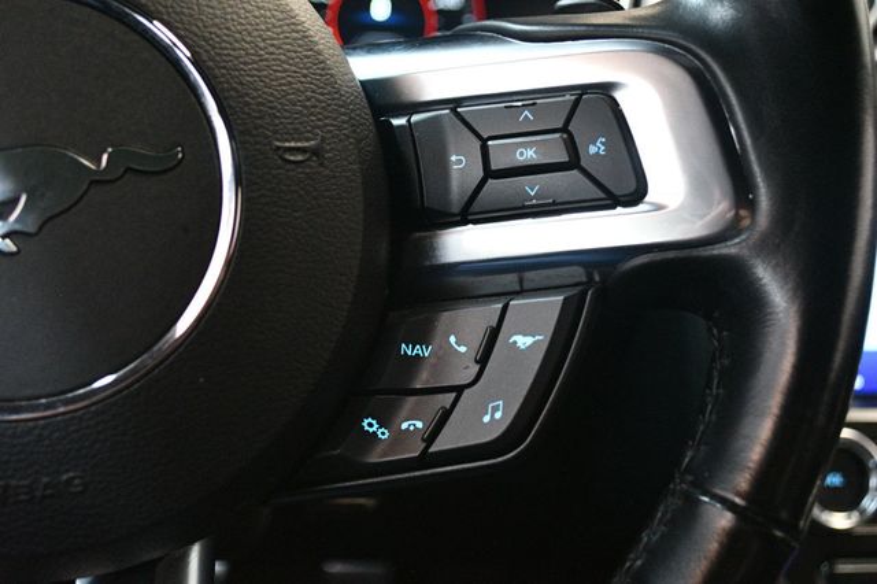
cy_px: 292
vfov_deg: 28.0
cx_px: 438
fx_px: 1169
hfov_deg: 41.1
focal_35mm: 48
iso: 5600
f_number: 4.8
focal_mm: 32
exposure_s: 1/60
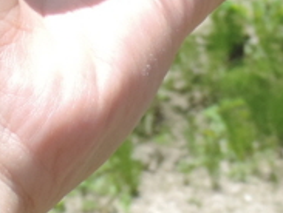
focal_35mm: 240
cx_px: 66
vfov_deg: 5.9
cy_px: -377
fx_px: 1966
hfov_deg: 8.2
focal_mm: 7.6
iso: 80
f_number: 3.4
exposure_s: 1/640
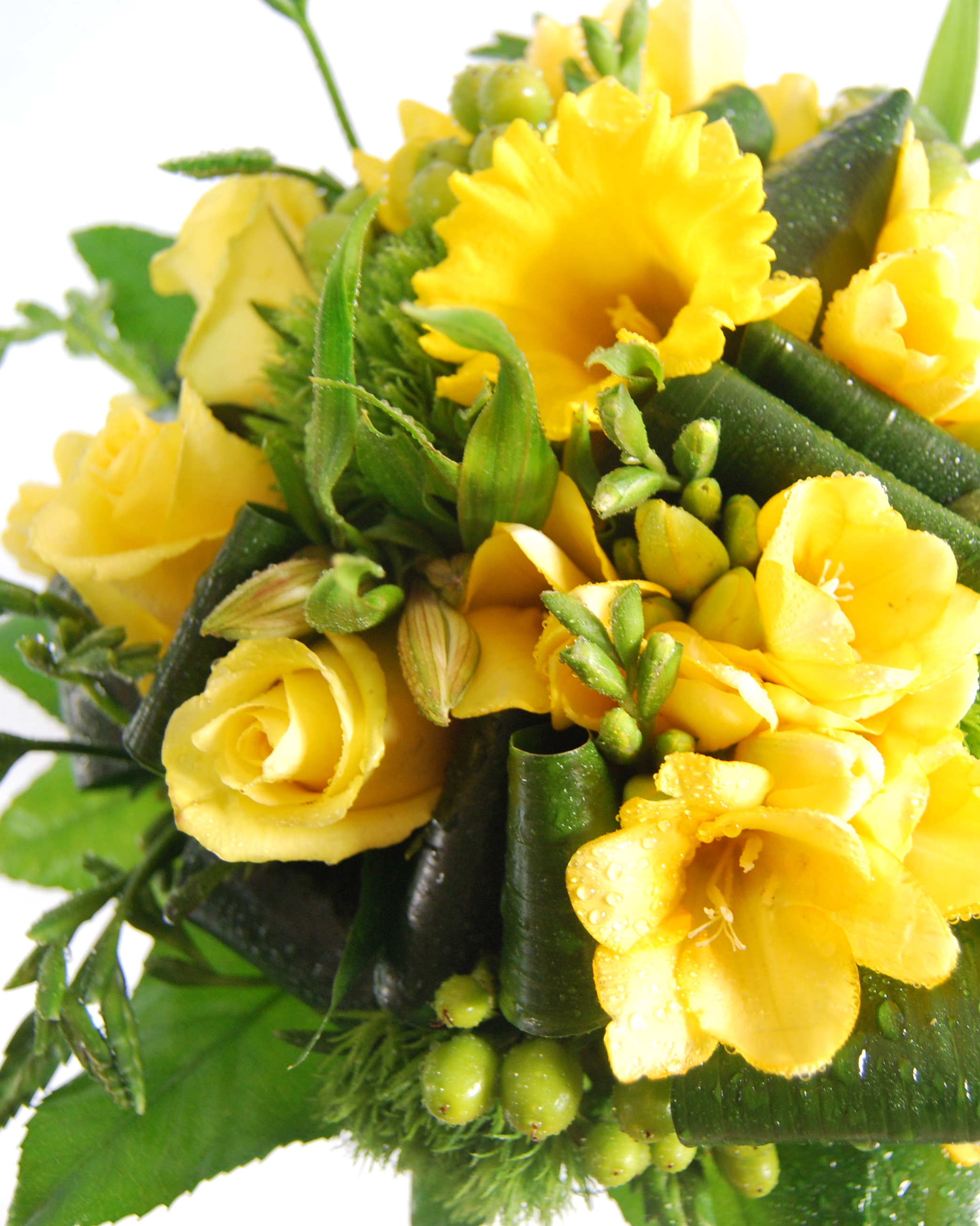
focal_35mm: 38
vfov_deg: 47.9
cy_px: 612
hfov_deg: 39.0
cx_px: 571
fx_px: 1378
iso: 400
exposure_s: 1/8
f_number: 4
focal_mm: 18
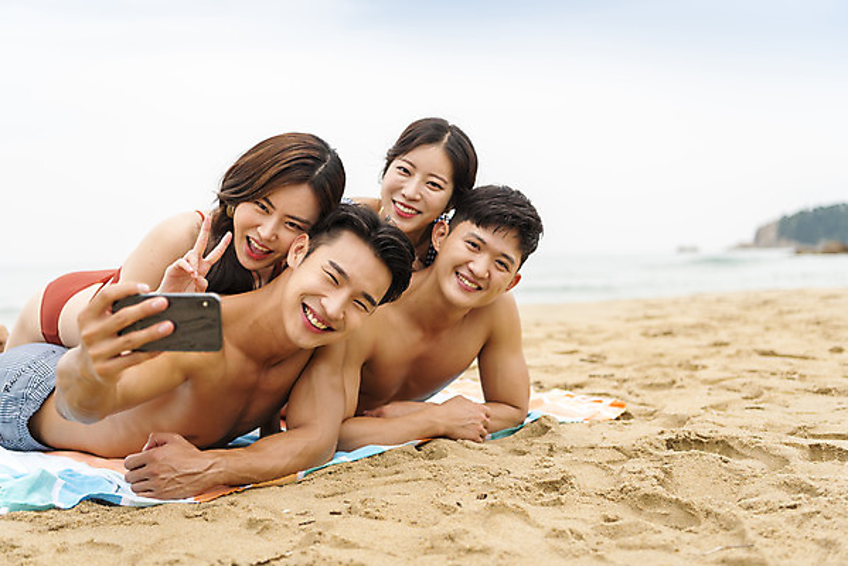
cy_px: 283
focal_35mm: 48
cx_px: 424
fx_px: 1131
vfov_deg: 28.1
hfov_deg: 41.1
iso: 200
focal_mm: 48
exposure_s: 1/1000
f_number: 2.8
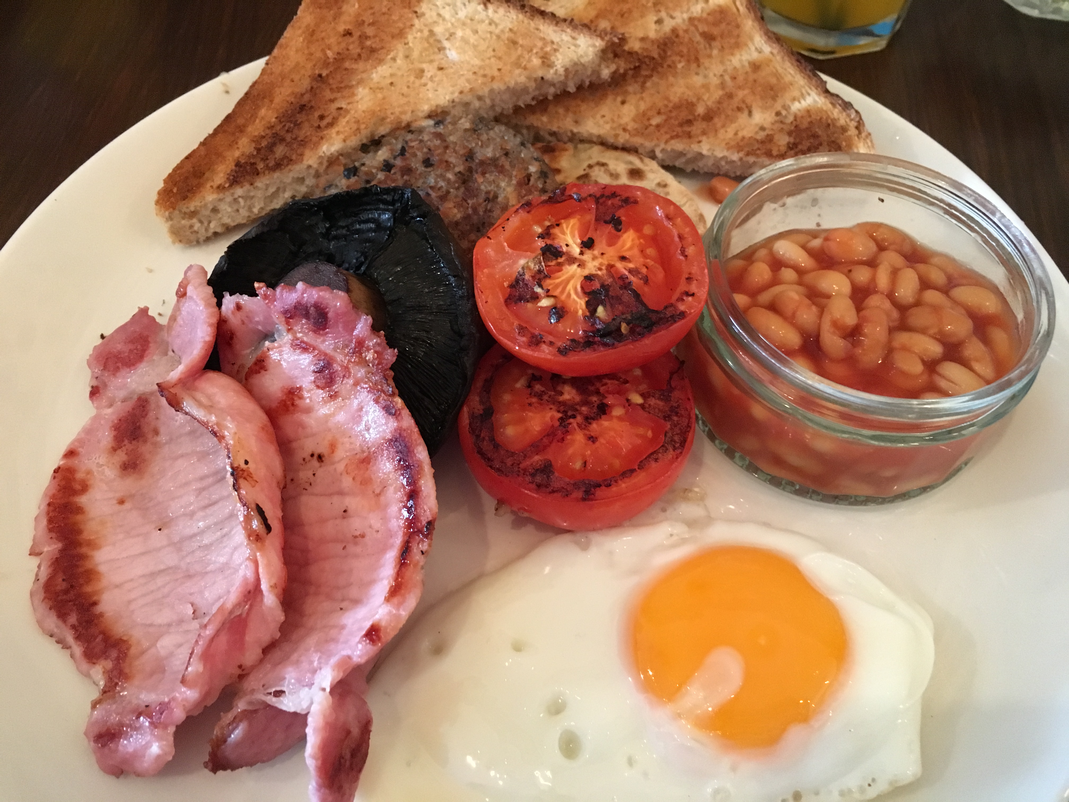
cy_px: 401
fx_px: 896
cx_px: 534
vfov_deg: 48.2
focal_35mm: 29
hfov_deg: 61.7
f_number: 2.2
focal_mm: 4.15
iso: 320
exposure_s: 1/17
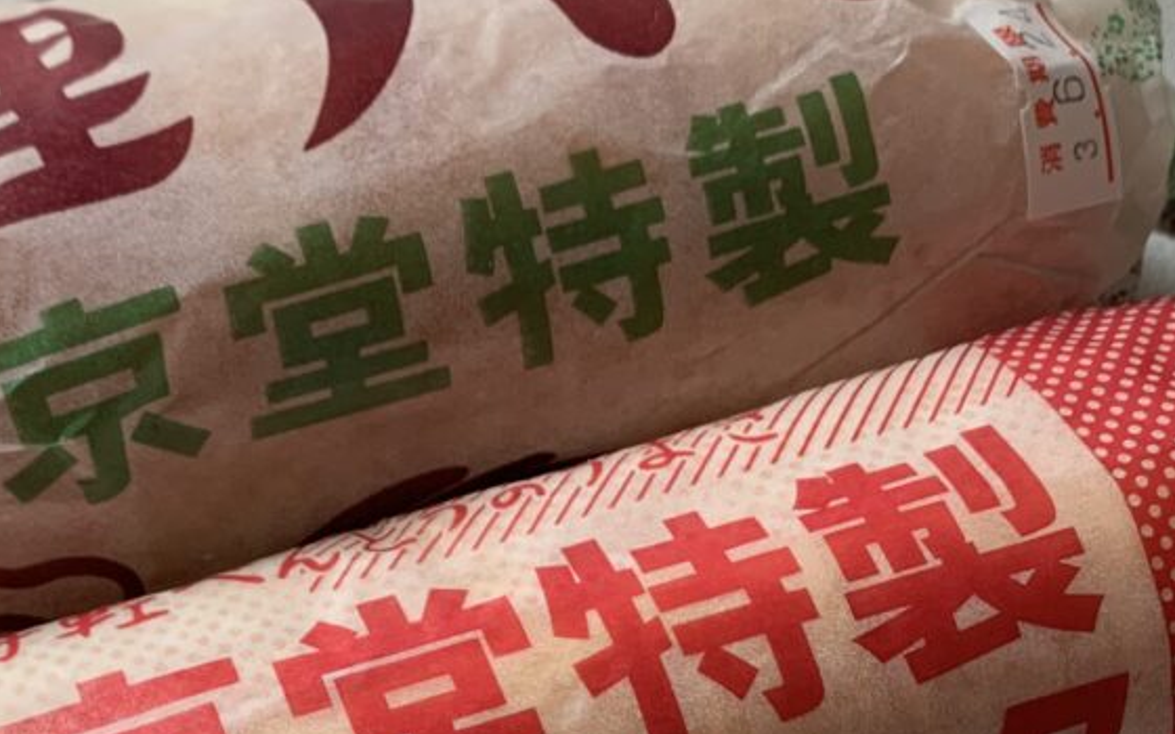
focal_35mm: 63
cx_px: 352
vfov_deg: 19.9
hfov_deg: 32.1
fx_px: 2017
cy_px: 763
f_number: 1.8
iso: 64
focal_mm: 4.25
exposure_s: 1/121
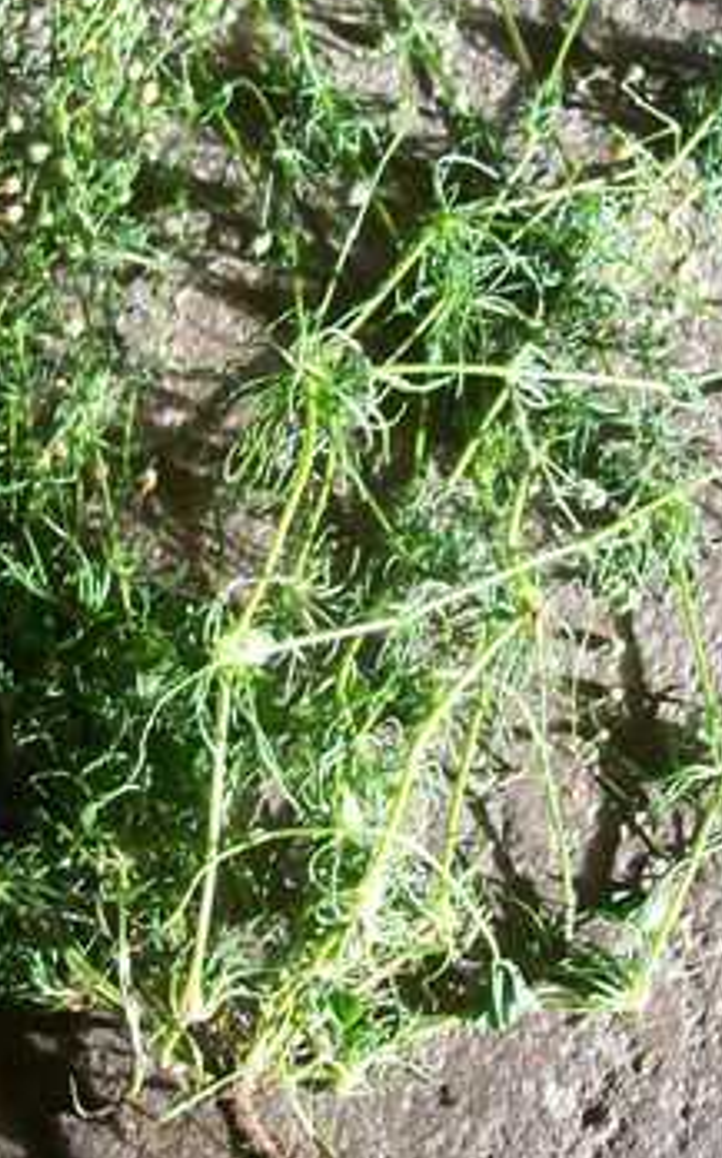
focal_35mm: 67
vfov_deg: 30.5
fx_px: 2113
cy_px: 431
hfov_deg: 19.4
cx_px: 456
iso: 160
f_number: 2.7
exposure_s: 1/32.1
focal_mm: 6
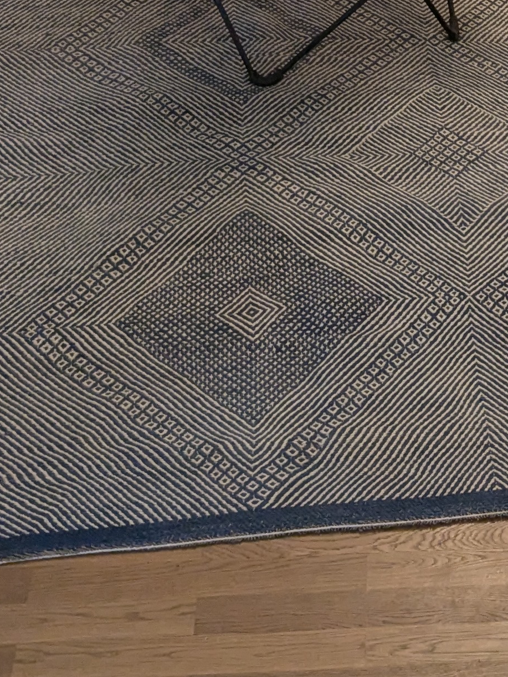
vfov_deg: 21.8
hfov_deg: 15.7
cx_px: 671
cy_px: 155
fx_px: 1742
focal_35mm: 89
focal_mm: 4.38
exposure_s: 1/99.9
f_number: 1.73
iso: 645
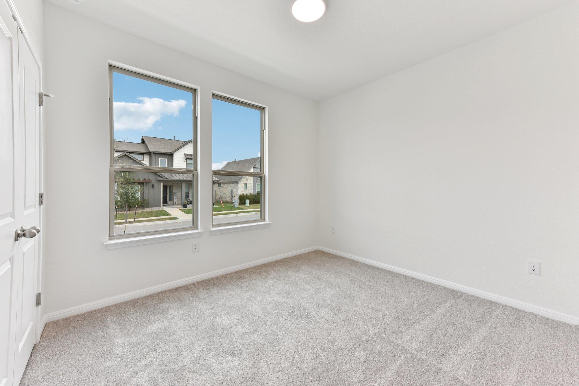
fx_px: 225
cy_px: 193
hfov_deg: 104.2
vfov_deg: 81.2
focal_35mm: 14
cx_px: 290
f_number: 8
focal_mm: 14
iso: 400
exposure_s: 1/125
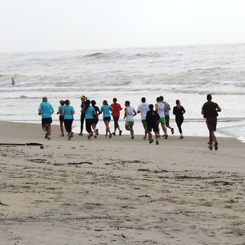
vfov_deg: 6.7
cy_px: 123
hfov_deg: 6.7
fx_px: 2106
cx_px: 186
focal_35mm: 263
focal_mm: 33
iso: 100
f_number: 4.6
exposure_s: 1/1250
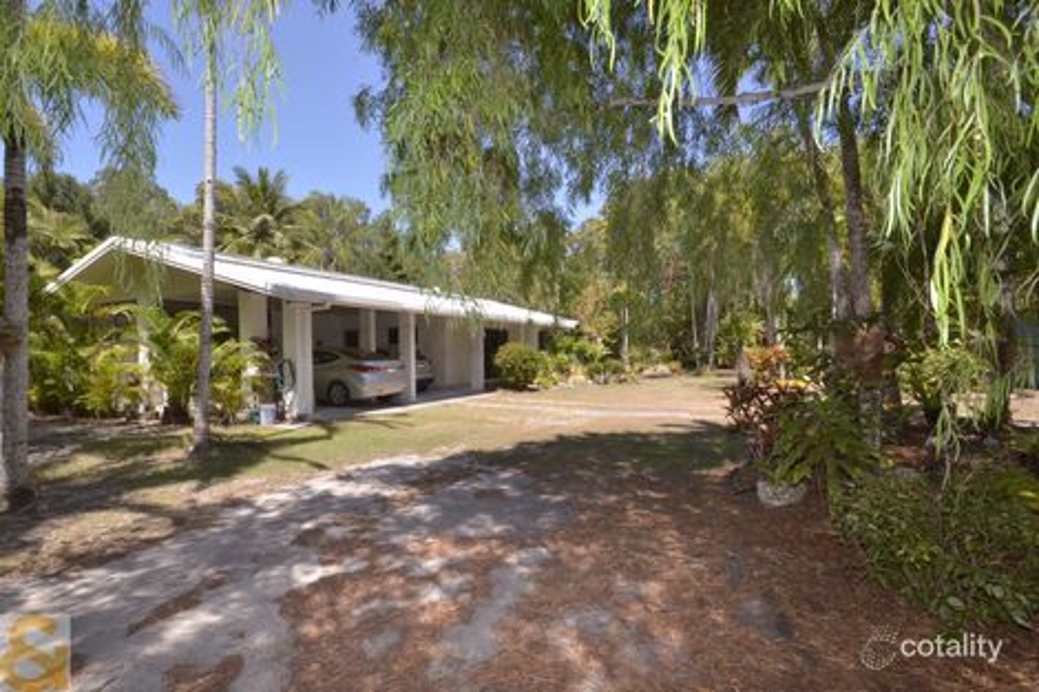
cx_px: 520
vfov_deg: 69.6
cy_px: 346
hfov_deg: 92.5
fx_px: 498
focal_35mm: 17
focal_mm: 11.5
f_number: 25
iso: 1600
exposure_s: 1/250
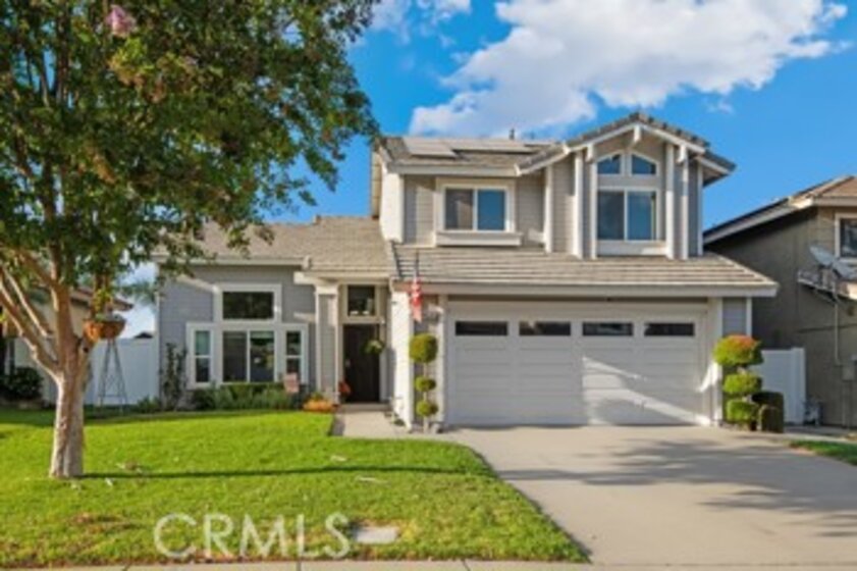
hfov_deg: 63.7
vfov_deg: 44.9
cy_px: 286
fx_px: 690
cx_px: 428
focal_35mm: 29
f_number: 8
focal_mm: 29
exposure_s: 1/2500
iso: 400
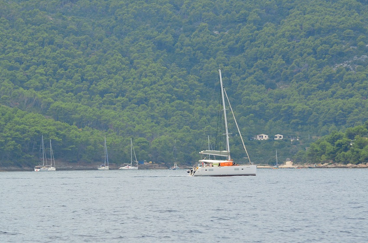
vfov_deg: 6.5
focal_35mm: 209
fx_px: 2131
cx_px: 148
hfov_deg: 9.9
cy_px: 113
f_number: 5.6
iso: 400
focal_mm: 116
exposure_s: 1/1000
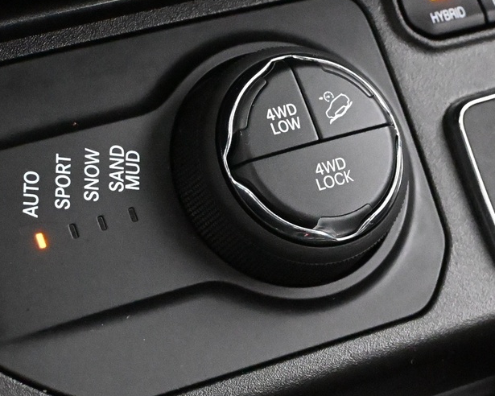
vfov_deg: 12.2
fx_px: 1846
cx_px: 298
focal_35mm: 126
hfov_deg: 15.3
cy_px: 245
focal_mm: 34
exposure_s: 1/30
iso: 12800
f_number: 5
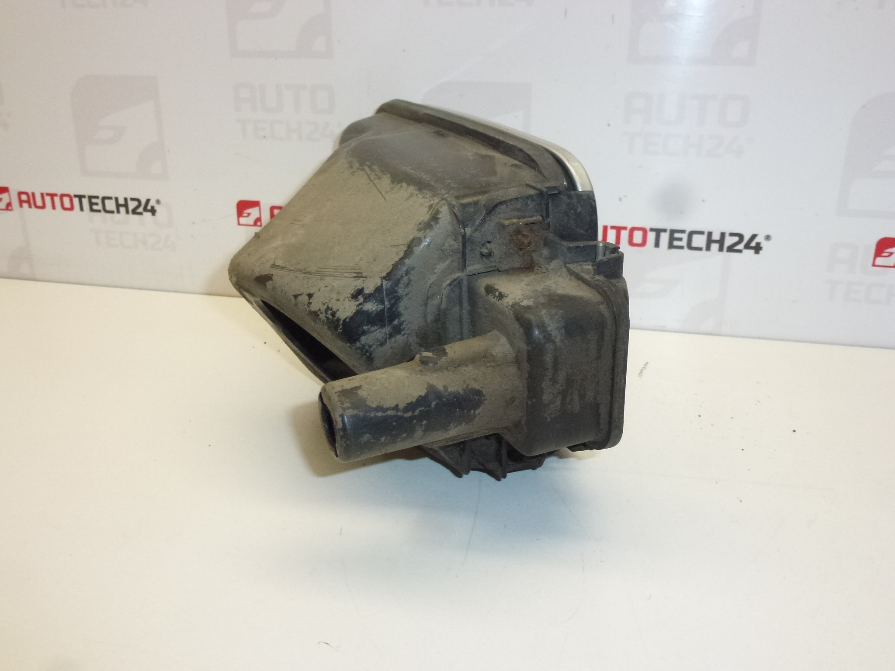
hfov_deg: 60.0
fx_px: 776
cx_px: 448
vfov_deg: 46.8
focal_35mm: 30
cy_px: 336
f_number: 3.5
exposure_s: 1/250
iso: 400
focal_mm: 5.4
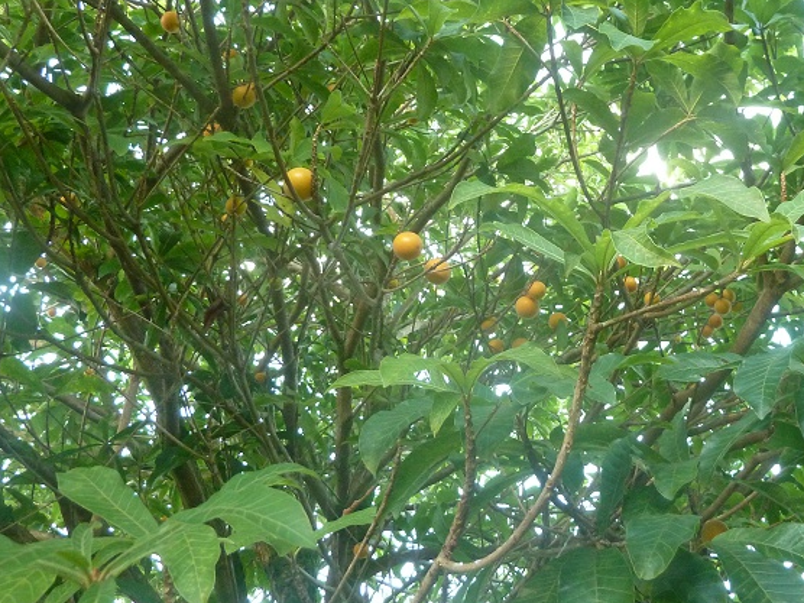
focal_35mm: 36
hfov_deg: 50.3
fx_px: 836
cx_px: 544
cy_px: 246
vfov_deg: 39.5
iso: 400
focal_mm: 4.1
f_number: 3.3
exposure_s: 1/30
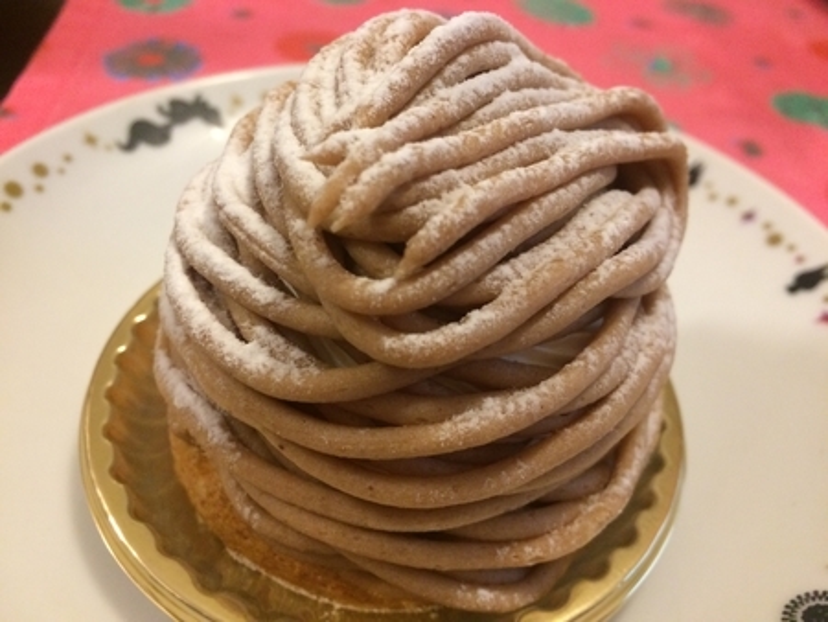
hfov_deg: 61.6
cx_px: 414
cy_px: 311
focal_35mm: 29
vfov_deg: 48.3
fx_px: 694
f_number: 2.2
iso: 320
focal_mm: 4.15
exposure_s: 1/33
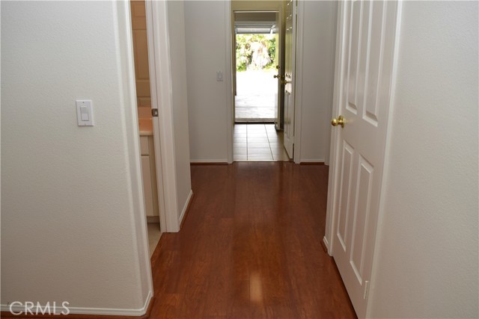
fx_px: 359
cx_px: 240
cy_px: 160
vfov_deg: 48.0
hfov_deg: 67.4
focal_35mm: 27
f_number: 6.3
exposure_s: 1/80
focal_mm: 18
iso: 200
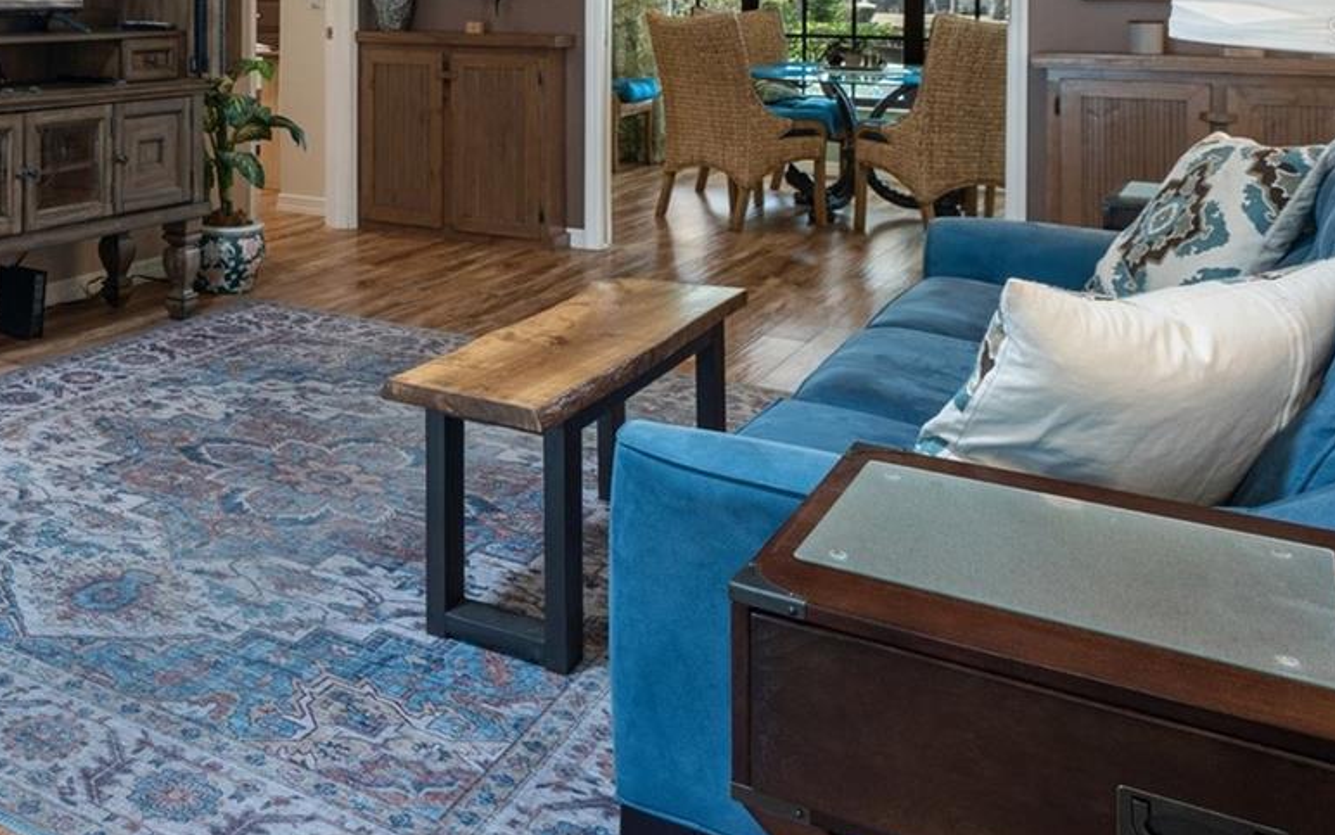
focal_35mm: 38
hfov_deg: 45.9
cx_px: 99
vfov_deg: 31.5
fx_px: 1383
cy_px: 31
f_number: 8
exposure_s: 1/1.25
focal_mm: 18
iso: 400
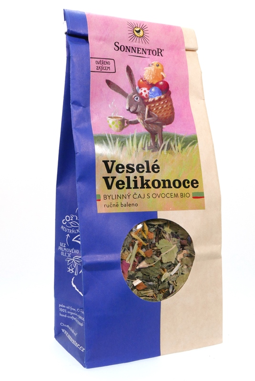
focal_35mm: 47
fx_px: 498
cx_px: 128
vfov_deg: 41.9
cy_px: 190
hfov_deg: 28.7
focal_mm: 21.3
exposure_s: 1/40
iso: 800
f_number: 16
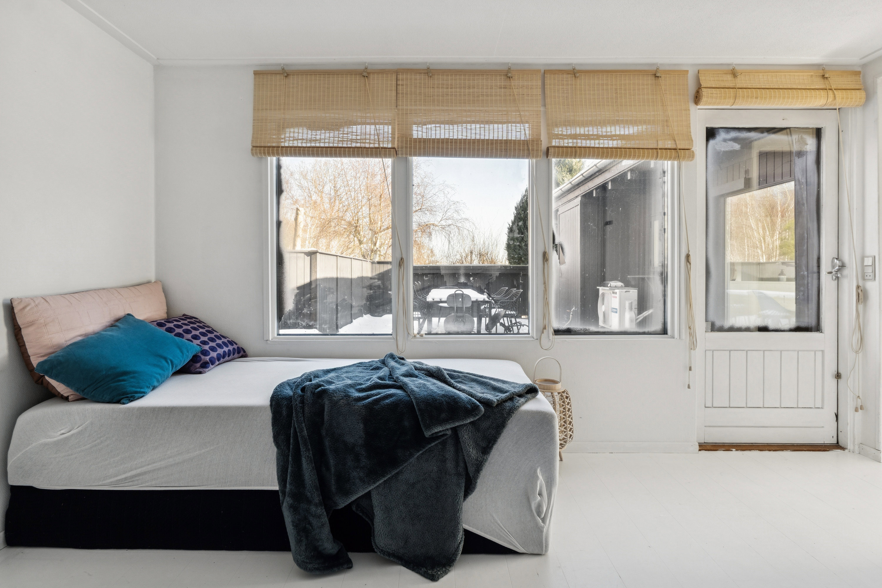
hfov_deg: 85.4
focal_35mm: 20
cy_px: 294
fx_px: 478
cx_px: 441
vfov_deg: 63.2
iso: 200
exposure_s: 1/40
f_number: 8
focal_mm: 13
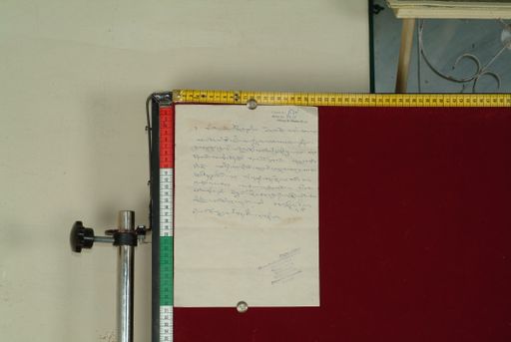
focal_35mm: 88
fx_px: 1258
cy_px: 171
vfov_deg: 15.5
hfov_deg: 23.0
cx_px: 256
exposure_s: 1/20
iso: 160
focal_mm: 59
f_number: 13
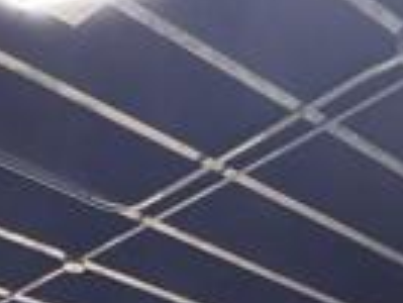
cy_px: 824
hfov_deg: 19.2
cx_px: 333
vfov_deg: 11.1
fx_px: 1177
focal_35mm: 101
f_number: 2.2
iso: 320
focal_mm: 2.22
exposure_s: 1/60
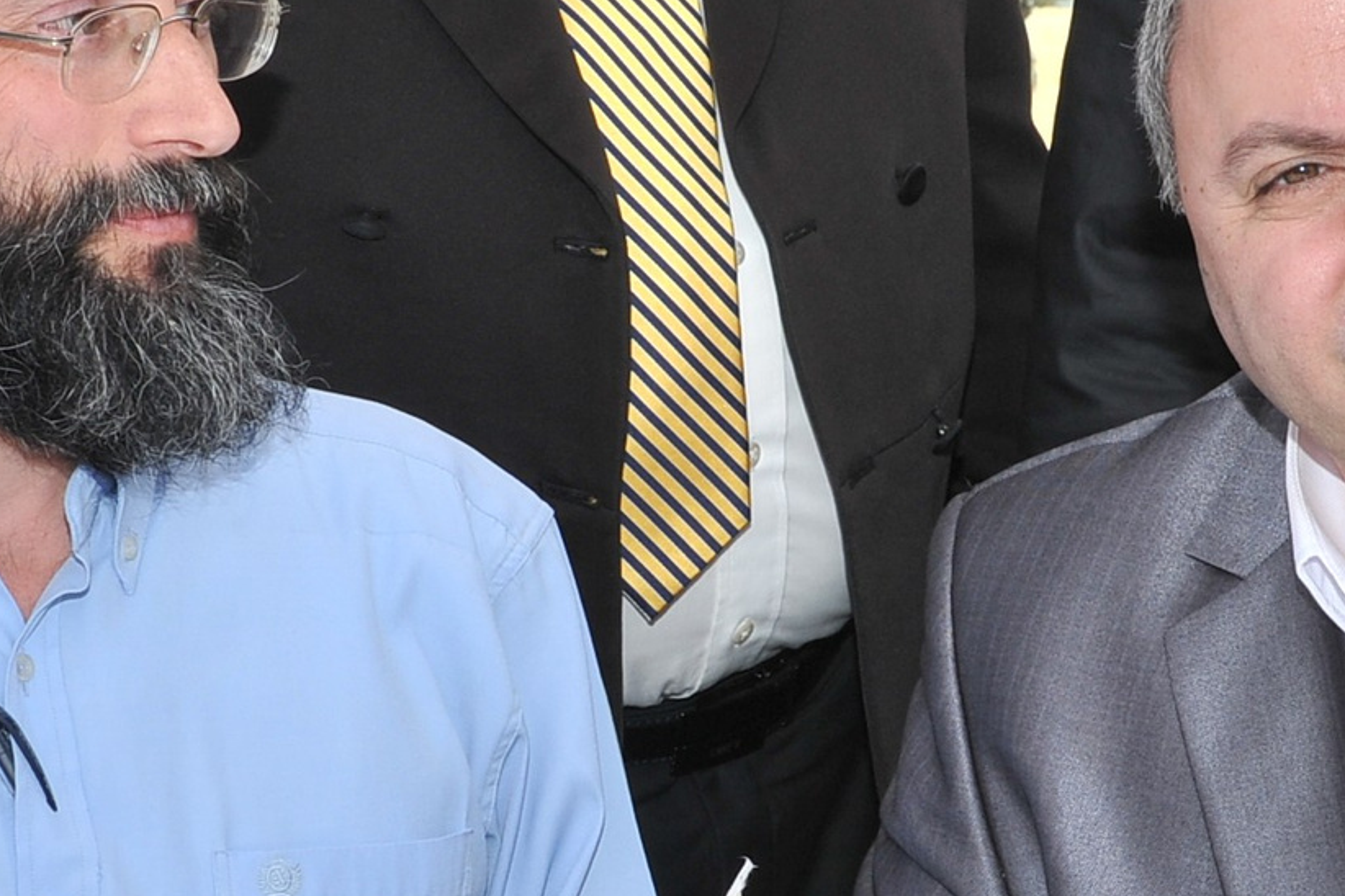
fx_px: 5118
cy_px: 661
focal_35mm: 137
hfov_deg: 15.0
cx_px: 789
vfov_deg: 10.0
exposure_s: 1/250
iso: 500
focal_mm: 44
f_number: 14
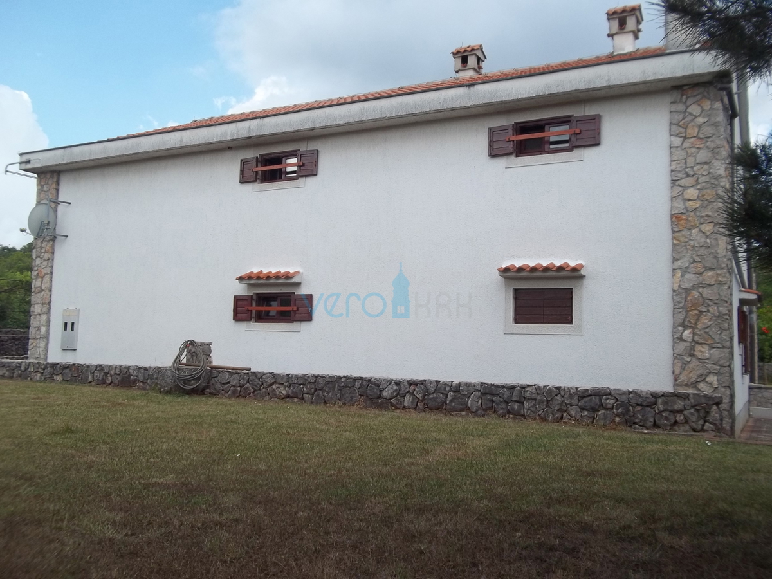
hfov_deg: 56.8
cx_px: 386
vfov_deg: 44.2
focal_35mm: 32
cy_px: 290
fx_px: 714
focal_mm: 5.7
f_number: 8.8
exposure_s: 1/80
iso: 64
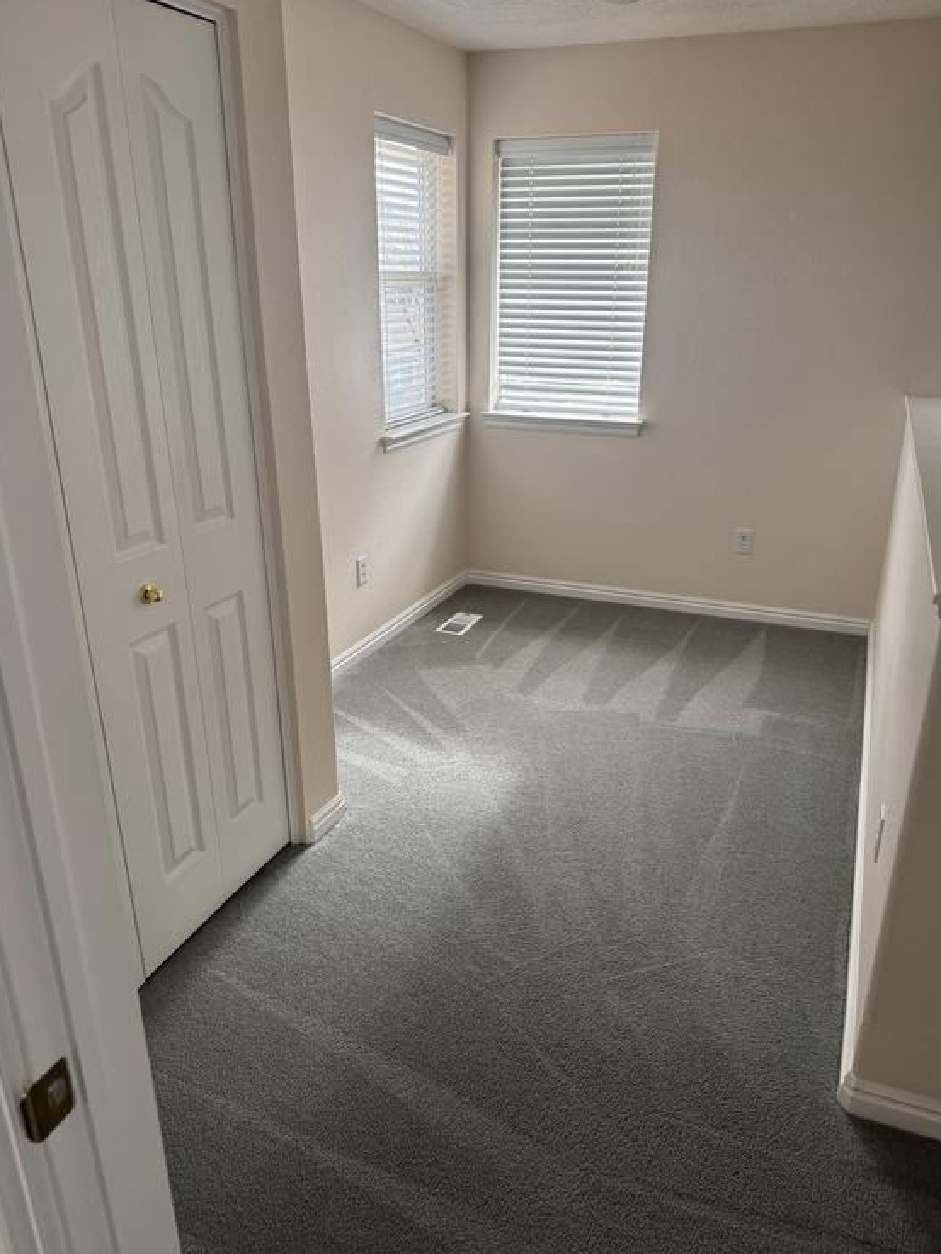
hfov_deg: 54.9
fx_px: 906
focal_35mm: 25
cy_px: 631
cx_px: 483
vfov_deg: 69.4
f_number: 1.78
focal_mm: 6.76
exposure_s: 1/121
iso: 100
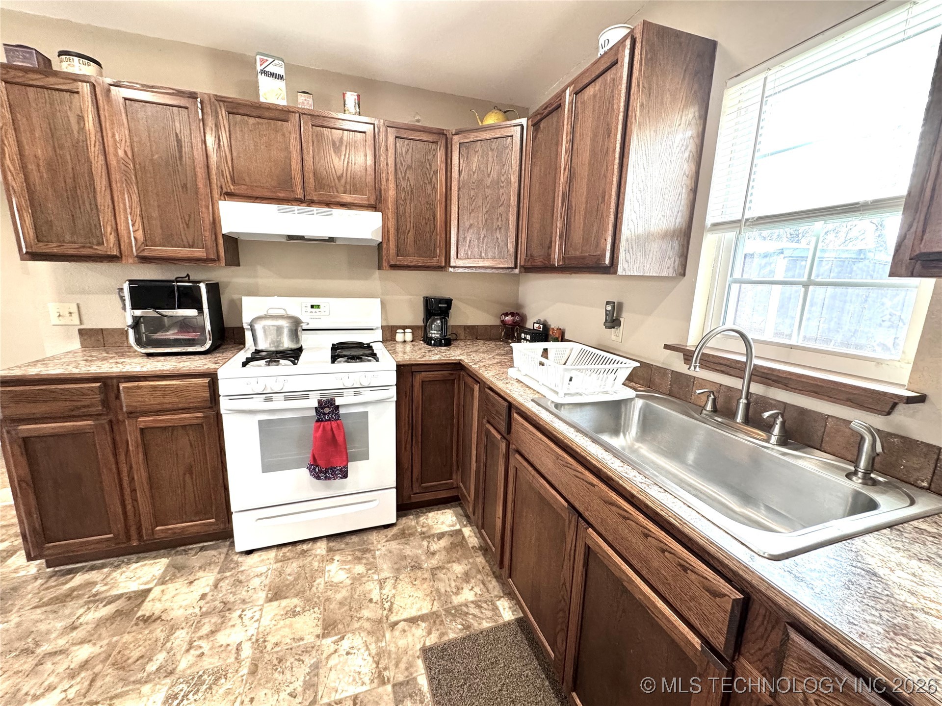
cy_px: 353
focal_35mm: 14
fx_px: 381
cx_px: 471
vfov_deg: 85.7
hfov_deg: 102.1
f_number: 2.2
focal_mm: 2.22
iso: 250
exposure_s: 1/120
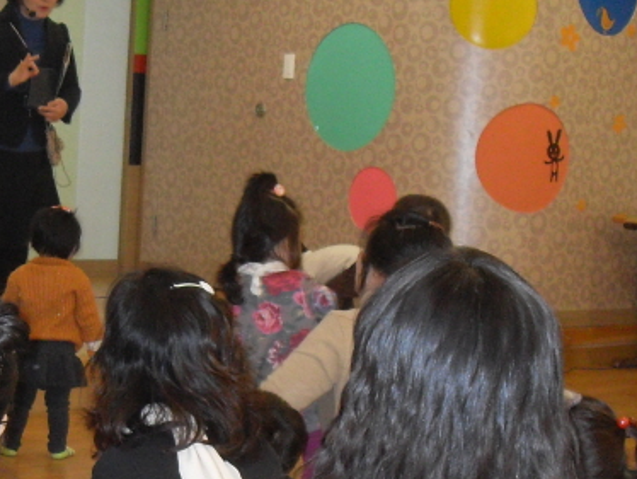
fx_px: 1639
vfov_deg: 16.6
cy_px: 342
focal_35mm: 89
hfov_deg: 22.0
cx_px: 262
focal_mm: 6.3
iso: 240
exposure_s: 1/45
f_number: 2.8
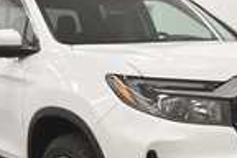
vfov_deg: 18.1
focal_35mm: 75
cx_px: 137
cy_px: 119
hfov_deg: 27.0
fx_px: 494
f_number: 5.3
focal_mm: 18
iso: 800
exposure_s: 1/160
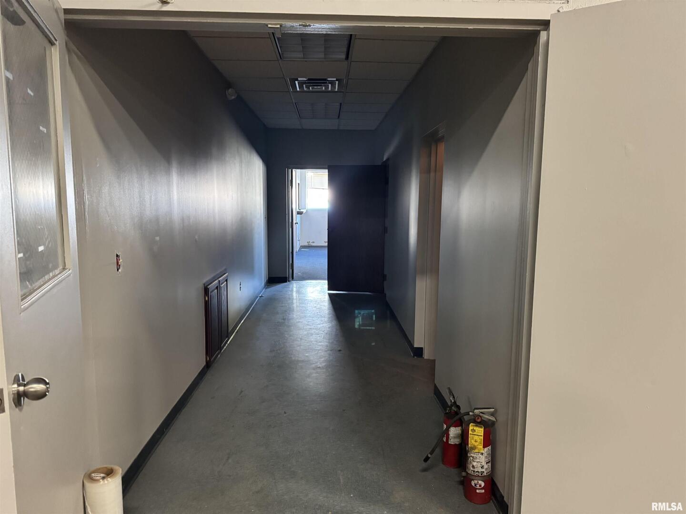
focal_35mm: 24
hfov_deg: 71.6
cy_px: 257
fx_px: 476
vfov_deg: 56.8
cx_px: 343
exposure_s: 1/60
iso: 640
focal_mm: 6.76
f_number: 1.78
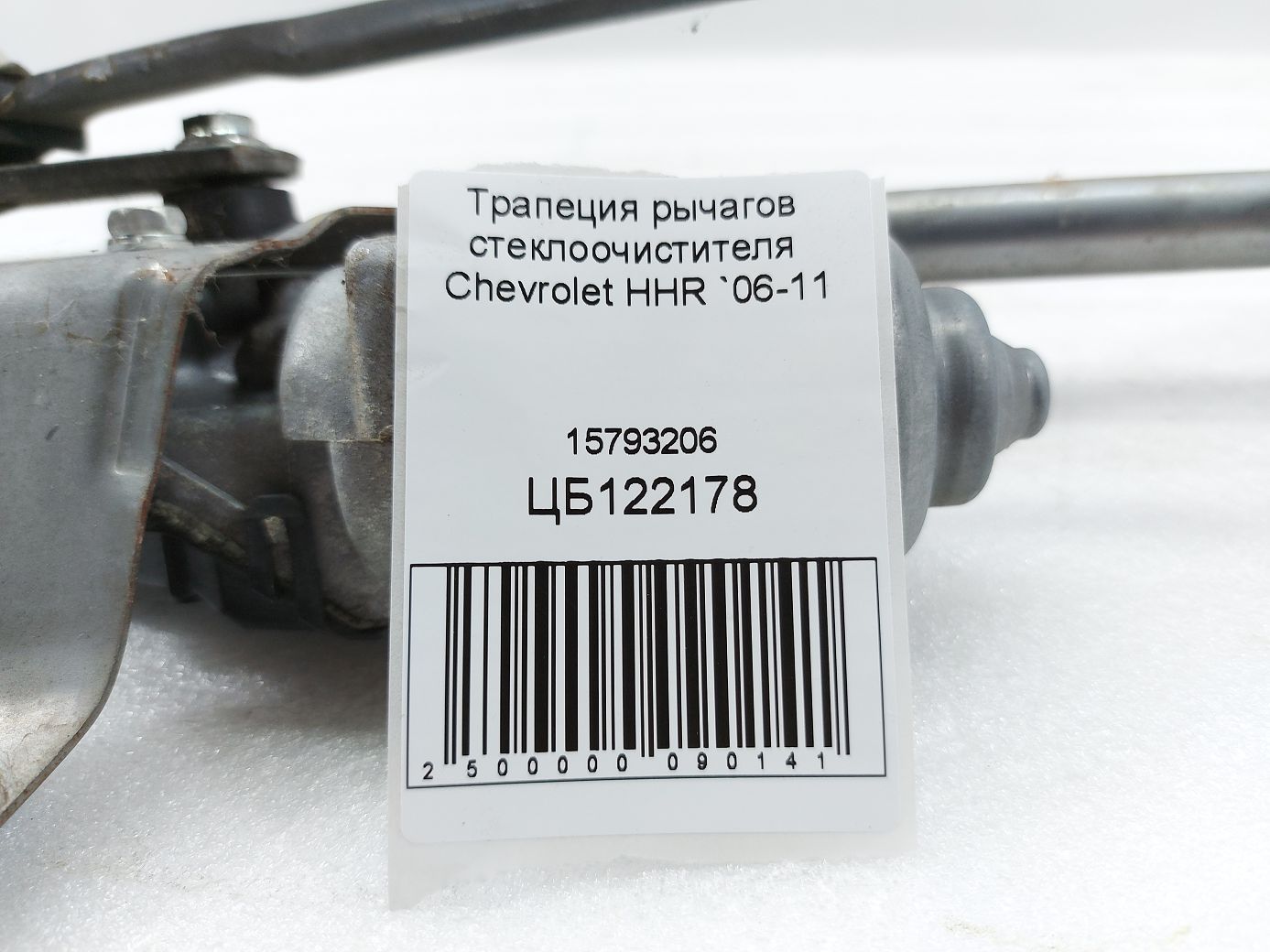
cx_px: 635
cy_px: 476
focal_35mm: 24
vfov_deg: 56.8
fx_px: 880
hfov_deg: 71.6
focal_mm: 5.23
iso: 64
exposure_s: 1/50
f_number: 1.8
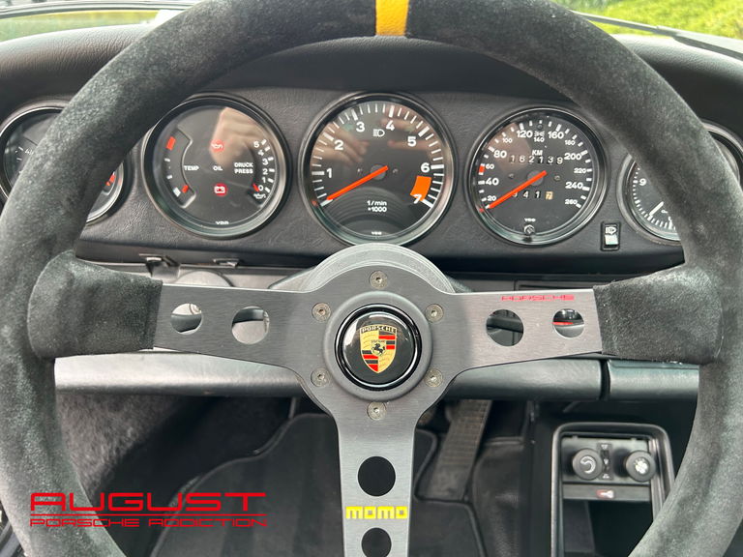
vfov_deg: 53.1
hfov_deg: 67.3
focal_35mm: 26
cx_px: 372
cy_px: 278
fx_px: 558
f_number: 1.5
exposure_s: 1/121
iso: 125
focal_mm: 5.7
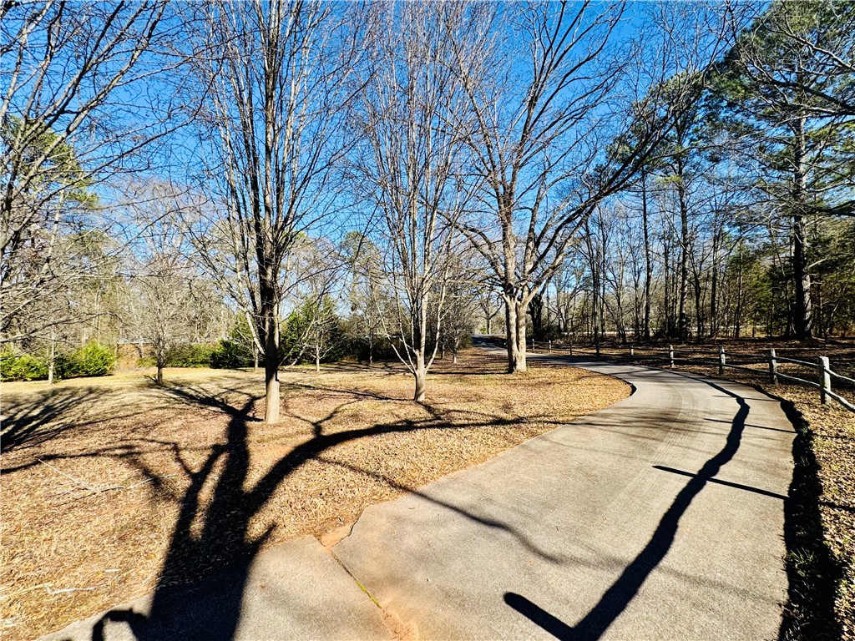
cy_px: 320
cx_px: 428
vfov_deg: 85.7
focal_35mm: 14
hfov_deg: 102.1
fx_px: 346
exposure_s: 1/771
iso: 50
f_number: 2.2
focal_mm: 2.22
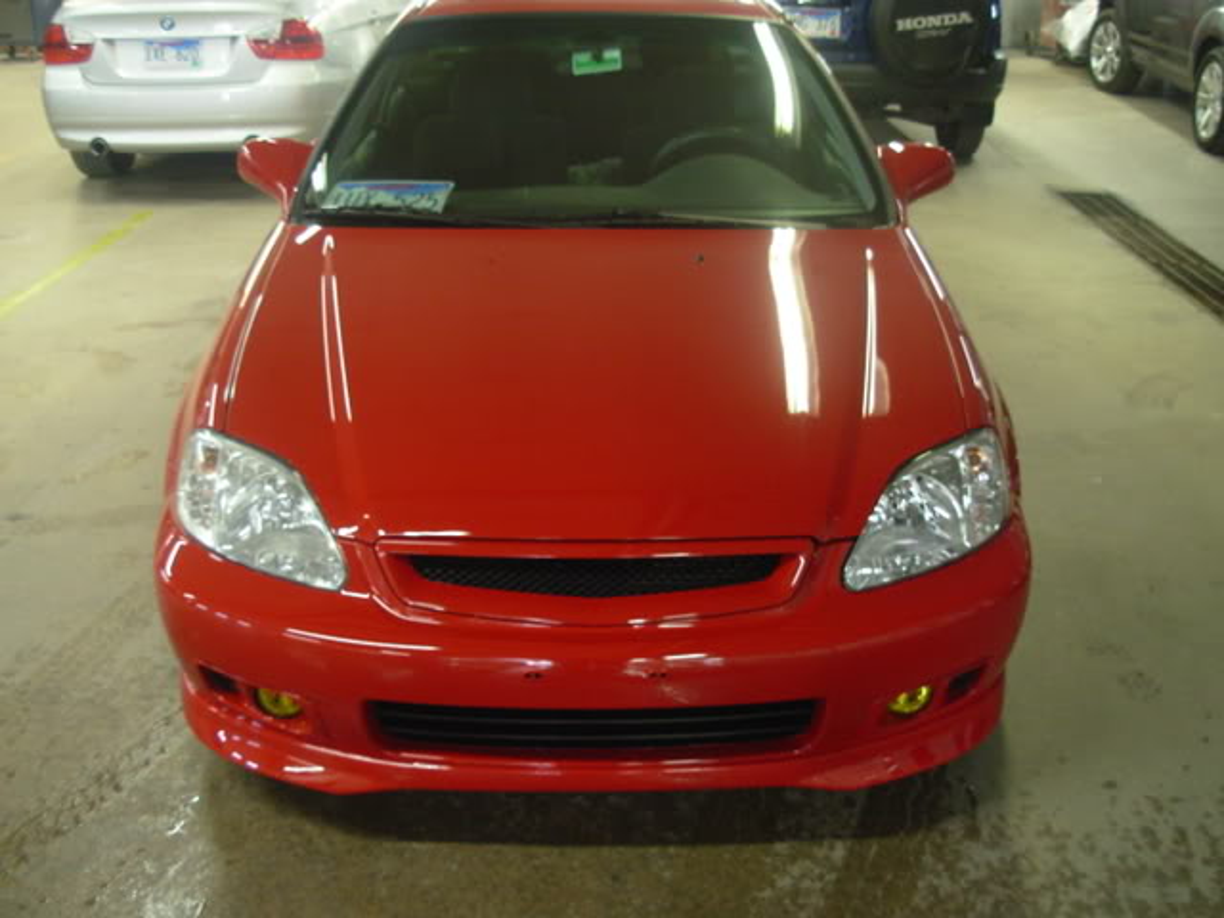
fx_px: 1344
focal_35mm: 38
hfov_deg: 49.0
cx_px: 612
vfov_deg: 37.7
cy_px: 459
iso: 159
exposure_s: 1/8.7
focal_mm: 6.3
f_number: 2.9
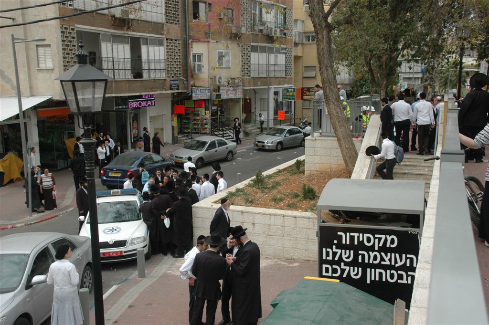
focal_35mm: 39
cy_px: 162
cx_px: 244
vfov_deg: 34.2
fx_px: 529
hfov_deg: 49.6
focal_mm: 26
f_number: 10
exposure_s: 1/320
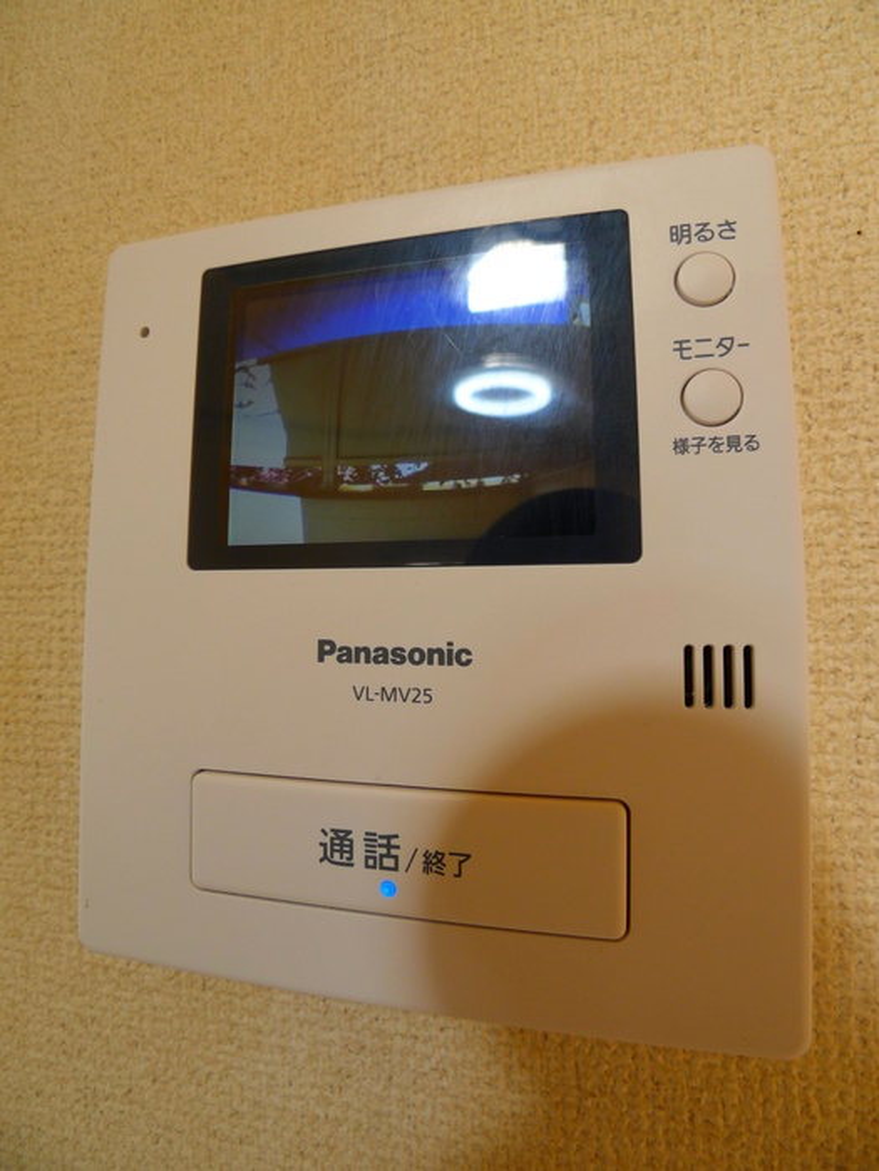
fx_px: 813
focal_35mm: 24
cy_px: 586
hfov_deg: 56.8
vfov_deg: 71.6
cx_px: 440
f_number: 2.8
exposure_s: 1/160
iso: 80
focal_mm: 5.1
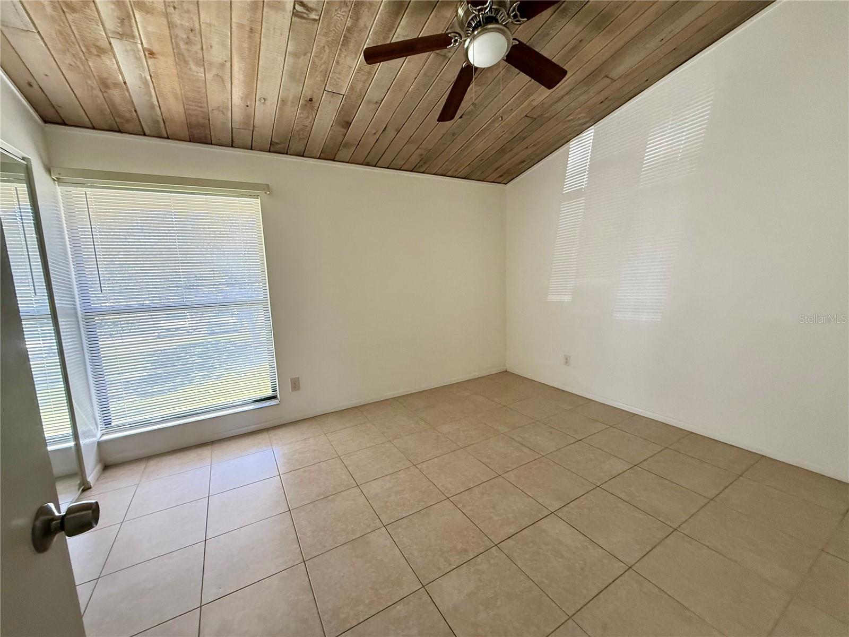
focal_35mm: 14
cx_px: 424
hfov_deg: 102.1
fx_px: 343
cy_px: 318
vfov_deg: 85.7
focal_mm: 2.22
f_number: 2.2
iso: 320
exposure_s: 1/95
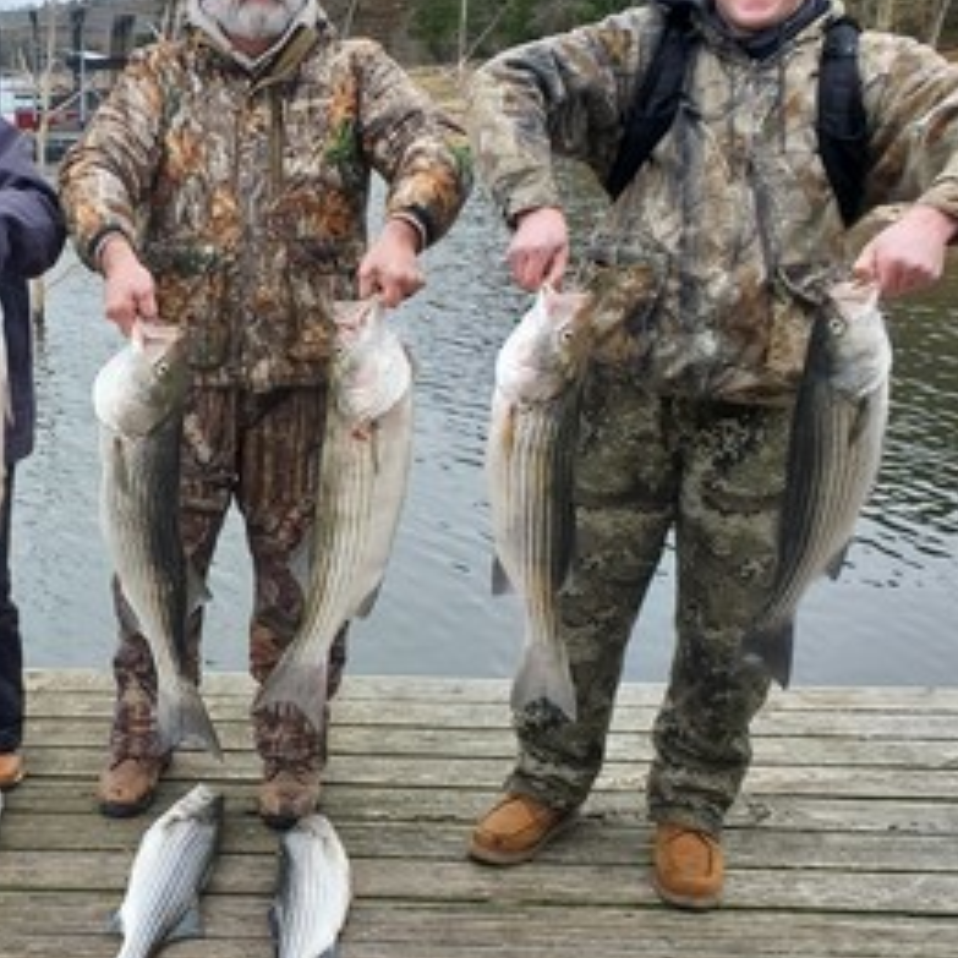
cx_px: 224
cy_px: 466
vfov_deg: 39.2
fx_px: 1346
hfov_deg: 38.0
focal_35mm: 43
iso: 50
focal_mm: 4.3
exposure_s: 1/243
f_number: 2.4
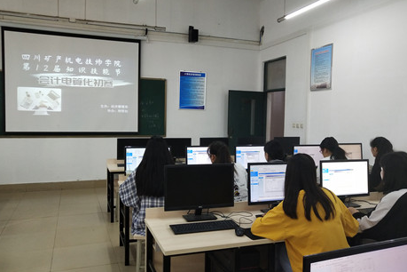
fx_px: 384
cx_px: 198
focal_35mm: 34
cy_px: 135
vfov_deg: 38.9
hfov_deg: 55.8
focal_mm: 3.95
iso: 227
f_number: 1.8
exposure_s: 1/50
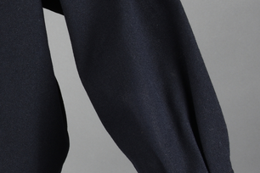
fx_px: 1061
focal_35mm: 147
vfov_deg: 9.3
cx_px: -144
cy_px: 25
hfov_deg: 13.1
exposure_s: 1/100
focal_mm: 25
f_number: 11
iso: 100
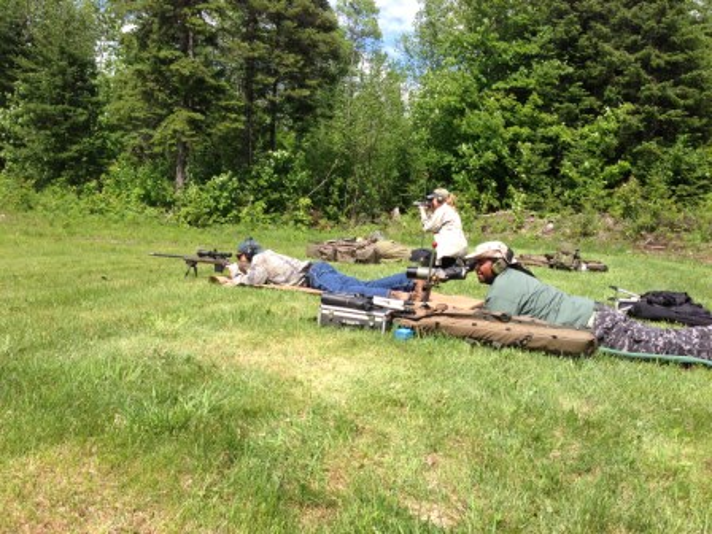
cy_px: 267
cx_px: 356
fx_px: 679
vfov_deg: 42.9
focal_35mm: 33
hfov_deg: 55.4
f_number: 2.4
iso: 50
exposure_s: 1/1205
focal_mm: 4.13
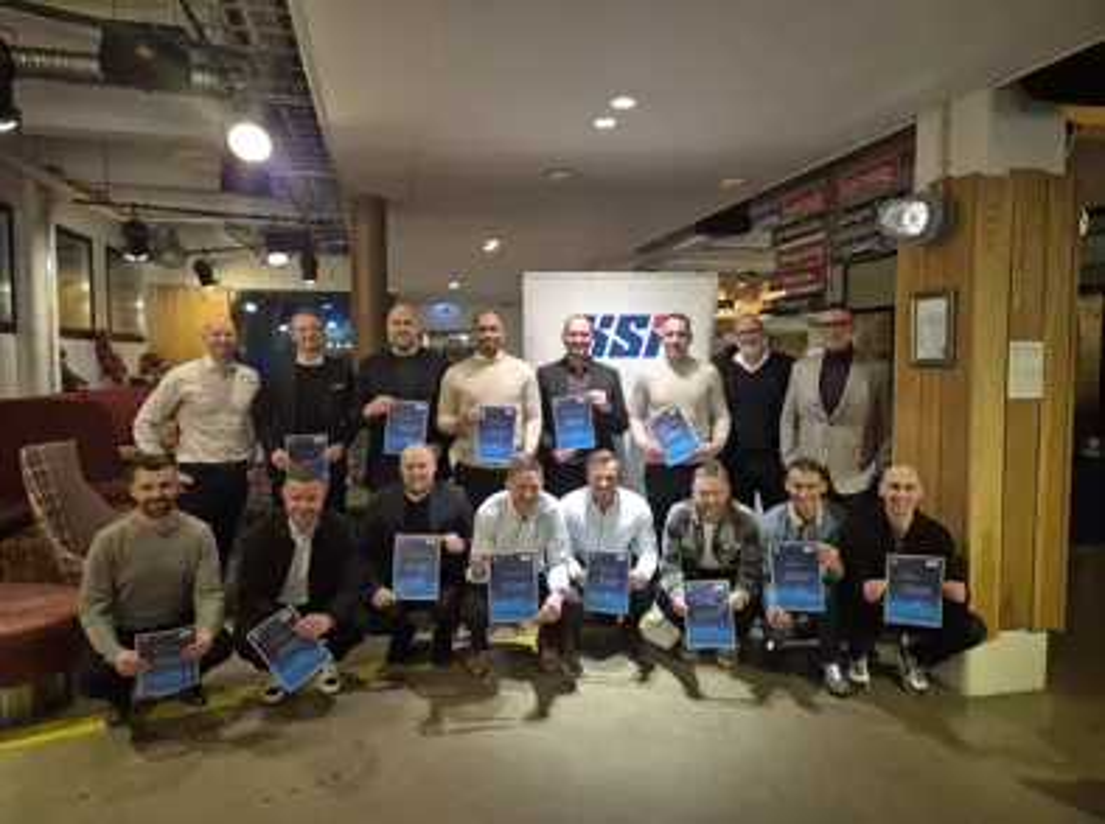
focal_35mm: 23
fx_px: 733
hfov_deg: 74.0
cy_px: 412
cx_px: 552
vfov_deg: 58.7
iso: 160
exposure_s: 1/10
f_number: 1.8
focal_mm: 5.4
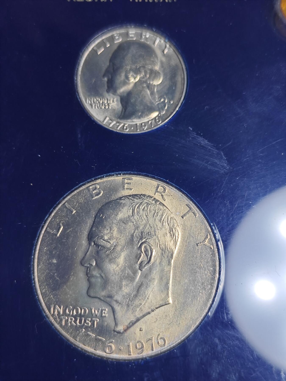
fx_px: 540
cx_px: 143
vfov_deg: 38.9
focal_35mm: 49
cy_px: 190
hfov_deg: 29.7
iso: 64
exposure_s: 1/100
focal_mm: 5.84
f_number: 1.6
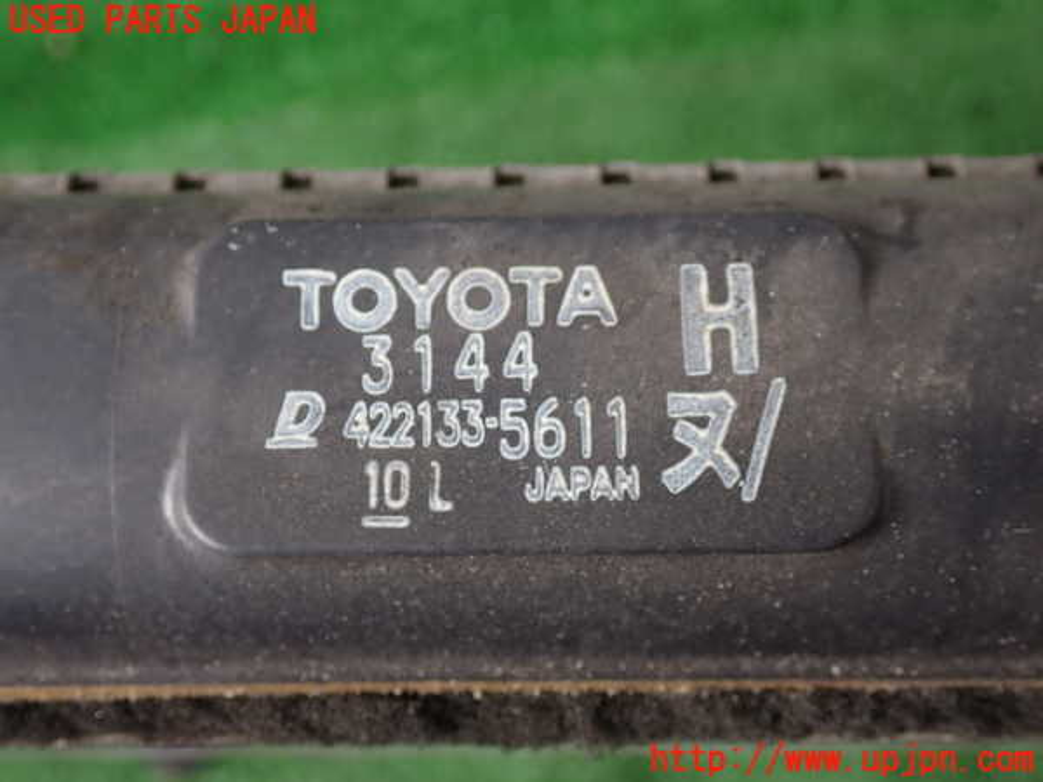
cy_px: 391
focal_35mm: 47
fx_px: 1416
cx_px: 522
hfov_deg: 40.4
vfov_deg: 30.9
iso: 125
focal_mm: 8.4
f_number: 3.1
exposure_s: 1/100
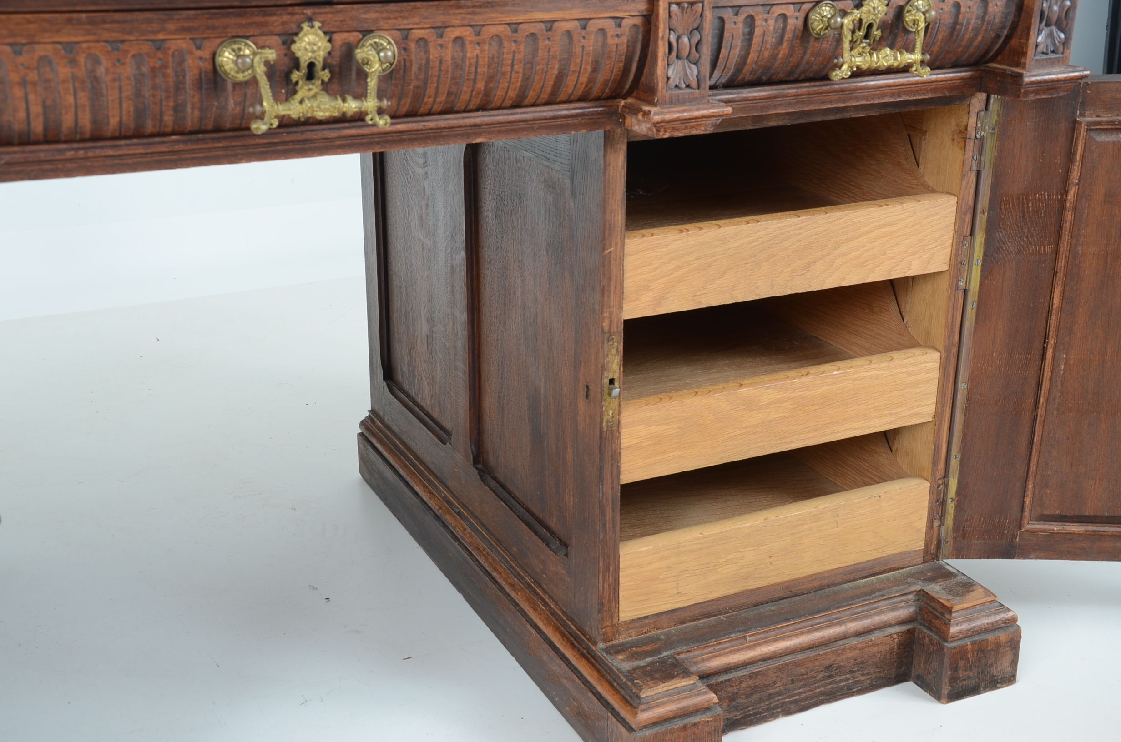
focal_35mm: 45
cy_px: 371
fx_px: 1398
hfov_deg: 43.7
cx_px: 560
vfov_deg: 29.7
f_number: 7.1
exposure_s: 1/60
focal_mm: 30
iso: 200
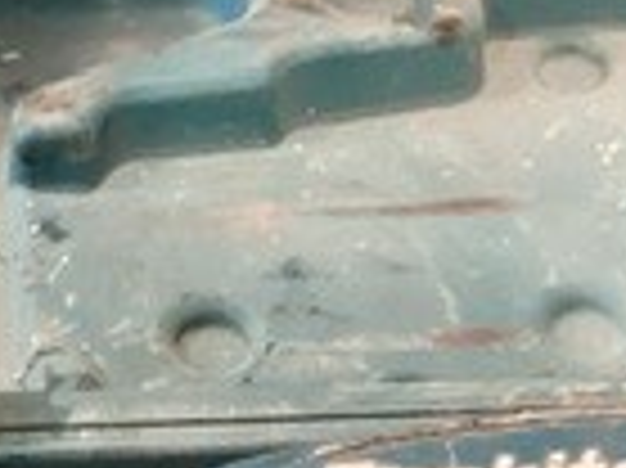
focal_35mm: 143
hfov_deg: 13.7
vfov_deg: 10.0
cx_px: 113
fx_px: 2584
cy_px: 720
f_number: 2.4
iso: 640
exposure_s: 1/30
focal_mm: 3.3
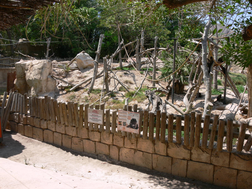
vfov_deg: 40.7
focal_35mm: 35
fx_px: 255
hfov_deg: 52.6
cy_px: 94
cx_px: 126
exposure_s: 1/250
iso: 80
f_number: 5.6
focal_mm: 7.4
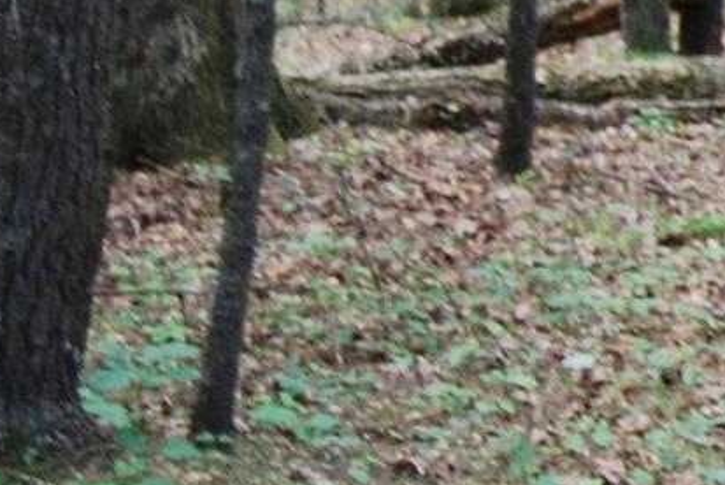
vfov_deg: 5.3
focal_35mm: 260
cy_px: -19
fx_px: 5249
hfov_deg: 7.5
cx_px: 1575
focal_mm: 35
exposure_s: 1/30
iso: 400
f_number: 4.8
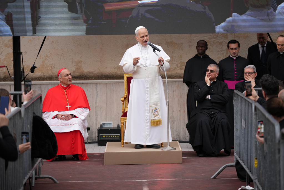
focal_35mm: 150
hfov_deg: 13.7
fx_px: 1183
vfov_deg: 9.2
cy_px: 95
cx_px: 142
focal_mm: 150
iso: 640
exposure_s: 1/1600
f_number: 2.8
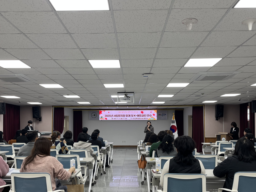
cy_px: 121
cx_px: 122
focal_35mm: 33
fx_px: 244
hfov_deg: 55.3
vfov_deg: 42.6
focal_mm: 5.1
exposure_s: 1/120
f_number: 1.6
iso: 80
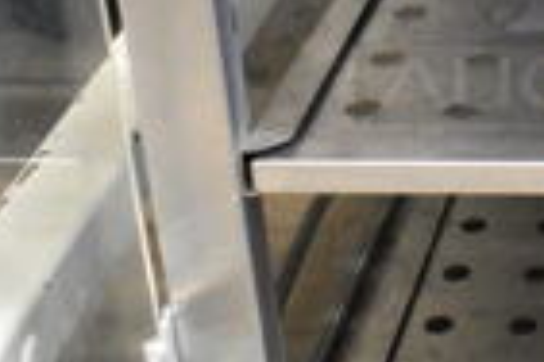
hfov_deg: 16.2
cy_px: -81
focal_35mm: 117
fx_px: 1768
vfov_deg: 11.5
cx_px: 787
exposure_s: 1/30
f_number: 3.5
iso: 2800
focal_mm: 18
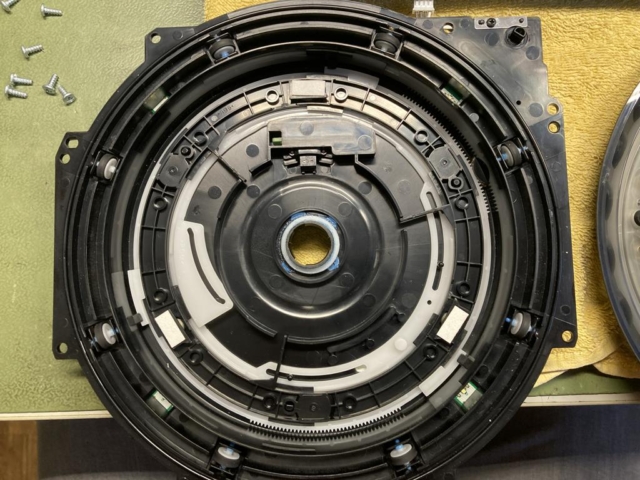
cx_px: 320
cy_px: 240
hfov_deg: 63.4
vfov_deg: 49.7
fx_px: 518
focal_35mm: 28
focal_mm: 3.99
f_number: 1.8
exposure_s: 1/50
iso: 125
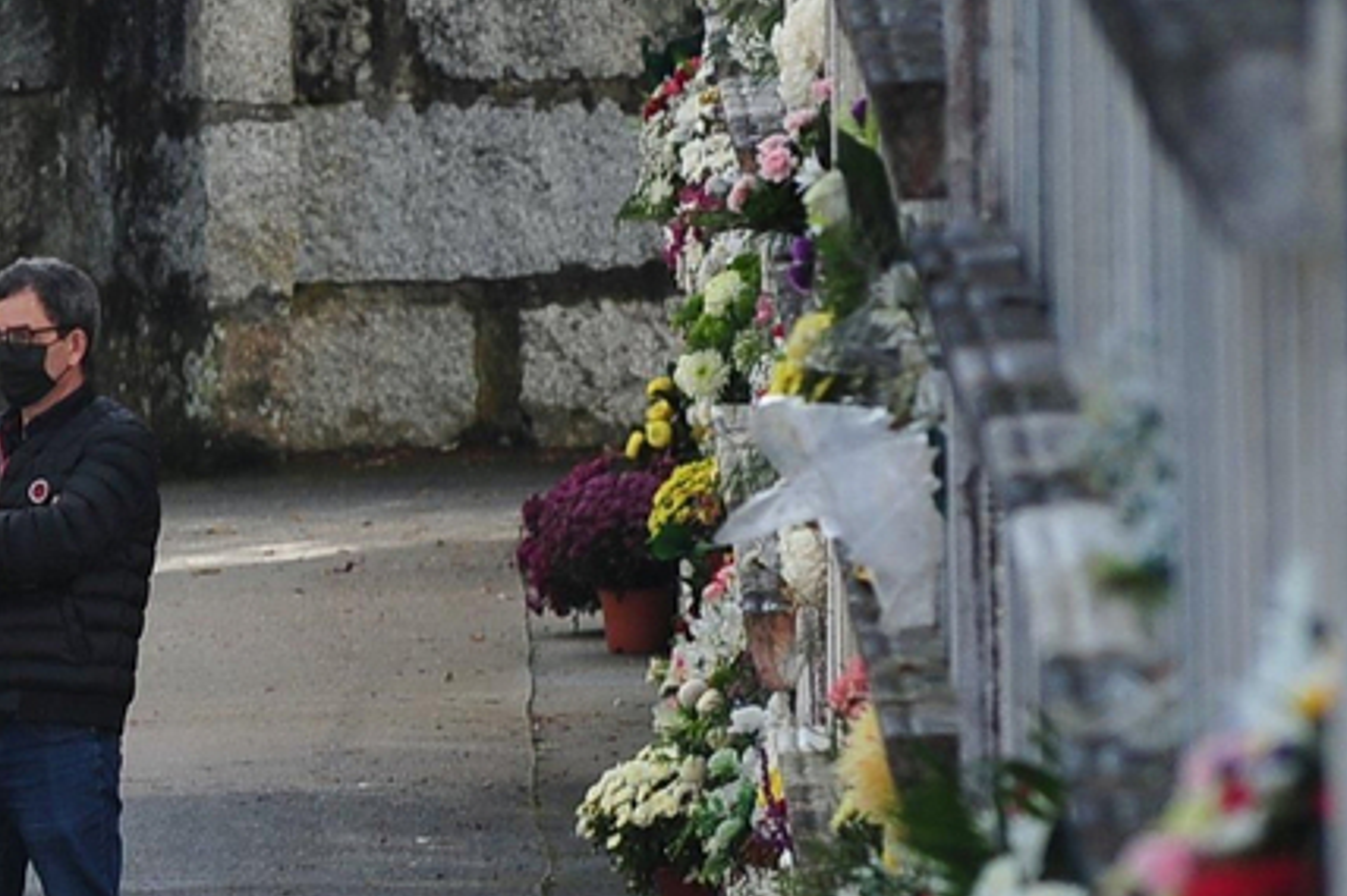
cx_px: -736
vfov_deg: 1.2
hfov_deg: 1.8
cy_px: 825
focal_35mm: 1122
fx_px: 41963
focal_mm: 300
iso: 320
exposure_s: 1/400
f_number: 7.1
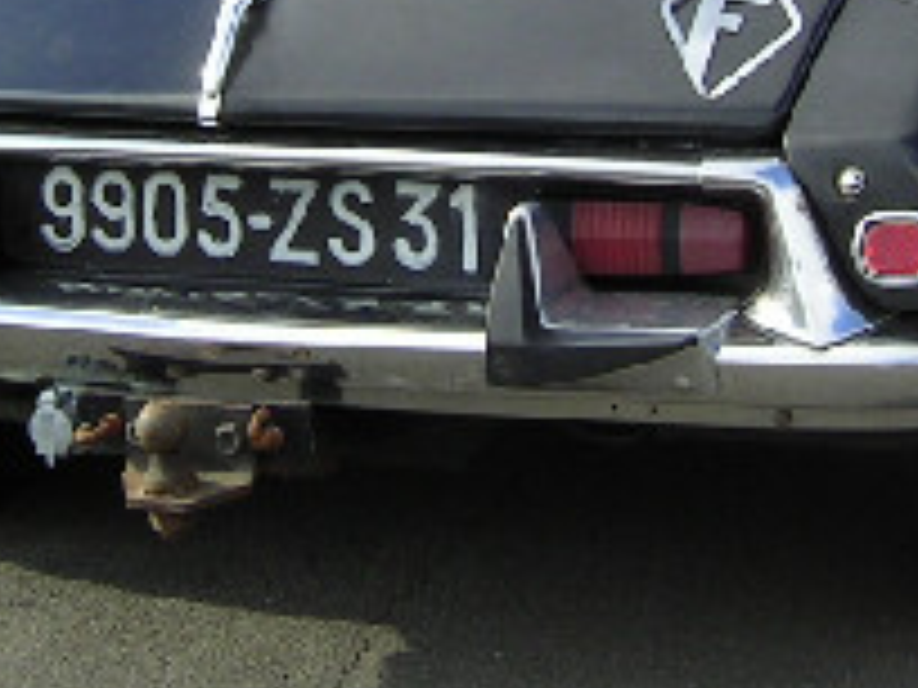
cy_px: 76
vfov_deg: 13.0
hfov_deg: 17.4
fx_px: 2997
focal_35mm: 113
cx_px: 432
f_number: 4.8
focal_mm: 5.6
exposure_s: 1/121
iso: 50
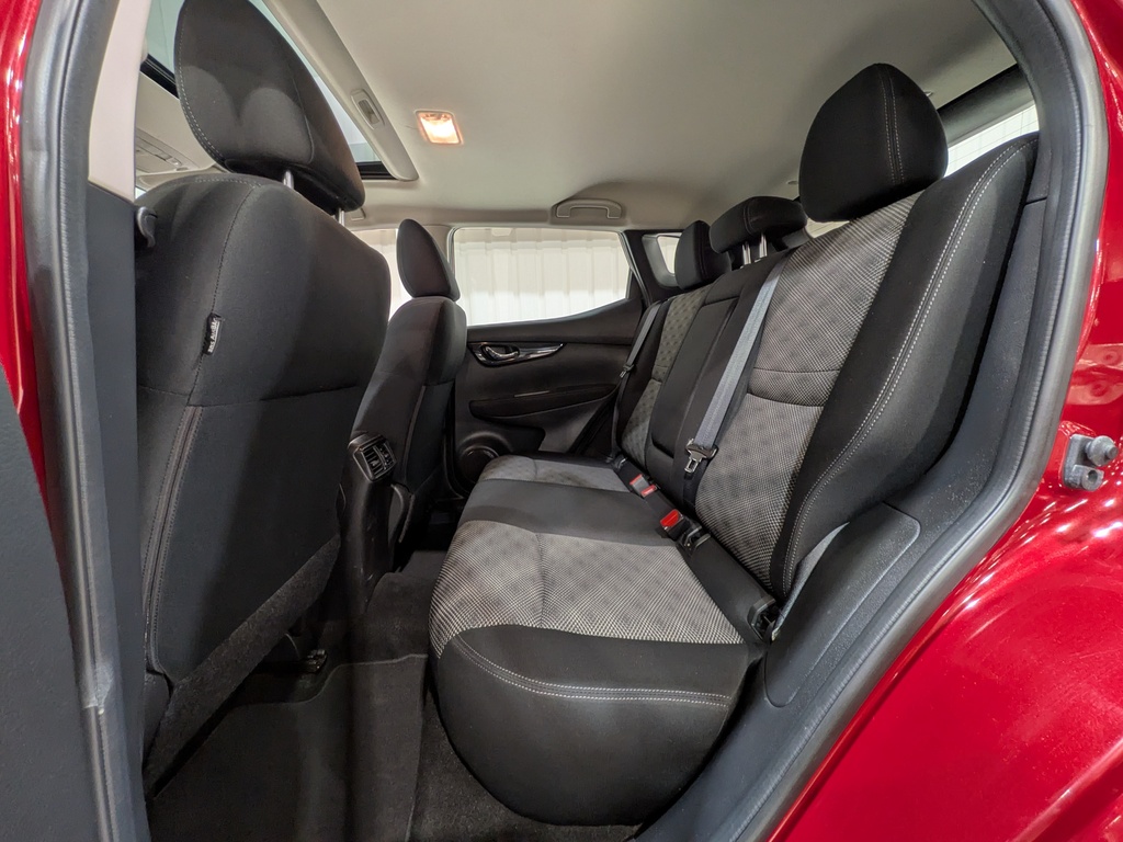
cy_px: 421
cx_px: 562
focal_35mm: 14
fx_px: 454
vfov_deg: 85.7
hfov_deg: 102.1
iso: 78
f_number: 2.2
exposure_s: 1/25
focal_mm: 1.83
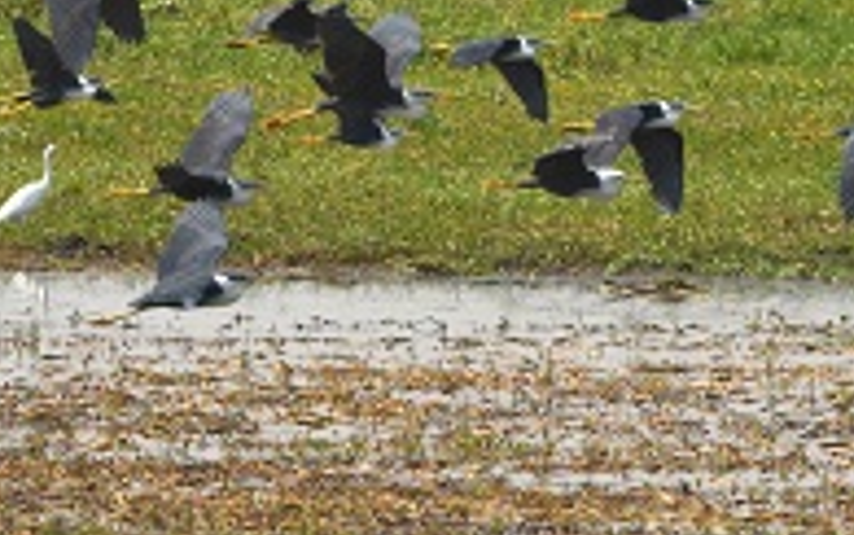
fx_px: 18229
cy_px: -178
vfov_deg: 1.7
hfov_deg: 2.7
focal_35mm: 783
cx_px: 368
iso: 2000
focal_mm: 200
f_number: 18
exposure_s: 1/2000
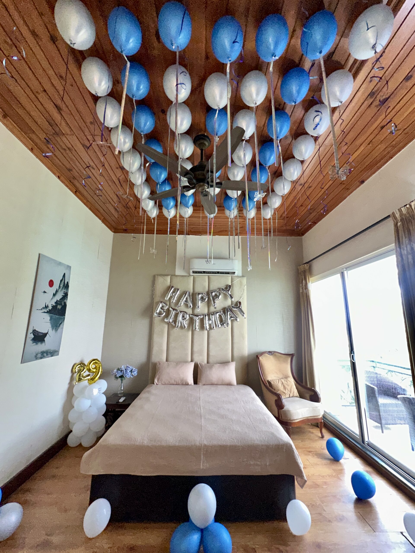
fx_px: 224
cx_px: 208
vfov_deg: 102.1
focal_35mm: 14
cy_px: 276
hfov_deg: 85.7
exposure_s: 1/100
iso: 1000
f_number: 2.2
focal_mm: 2.22
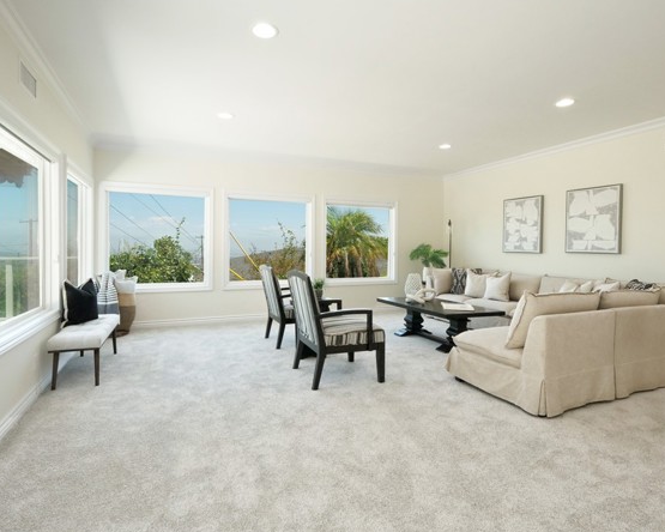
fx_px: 354
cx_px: 355
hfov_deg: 86.3
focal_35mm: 18
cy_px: 278
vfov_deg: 73.8
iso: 2000
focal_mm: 8
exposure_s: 1/160
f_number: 8
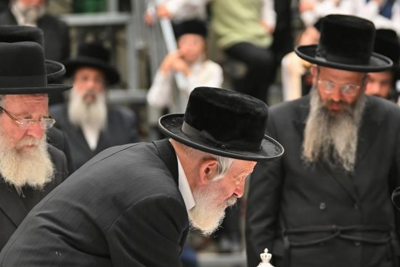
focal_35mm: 199
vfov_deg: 6.9
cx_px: 317
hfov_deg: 10.3
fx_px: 2211
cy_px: 206
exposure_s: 1/320
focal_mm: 125
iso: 400
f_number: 2.8
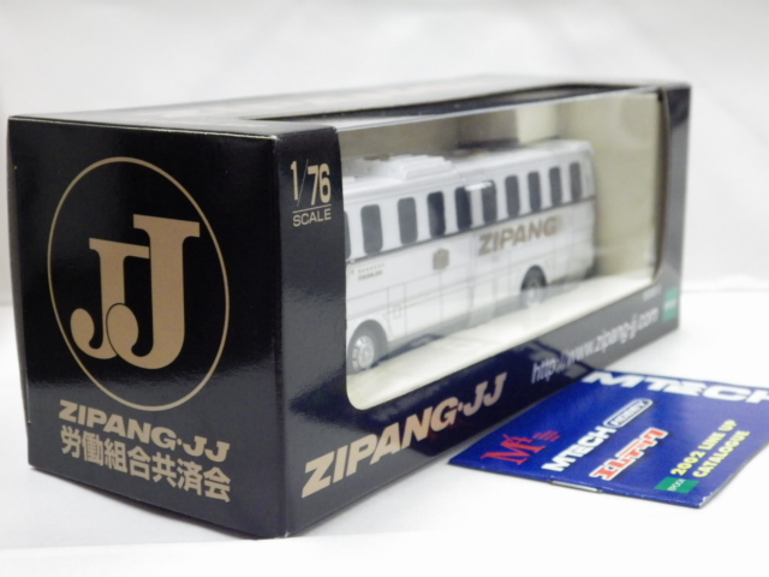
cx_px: 384
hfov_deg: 32.7
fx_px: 1311
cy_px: 288
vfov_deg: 24.8
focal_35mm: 59
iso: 800
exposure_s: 1/60
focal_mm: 10.7
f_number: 4
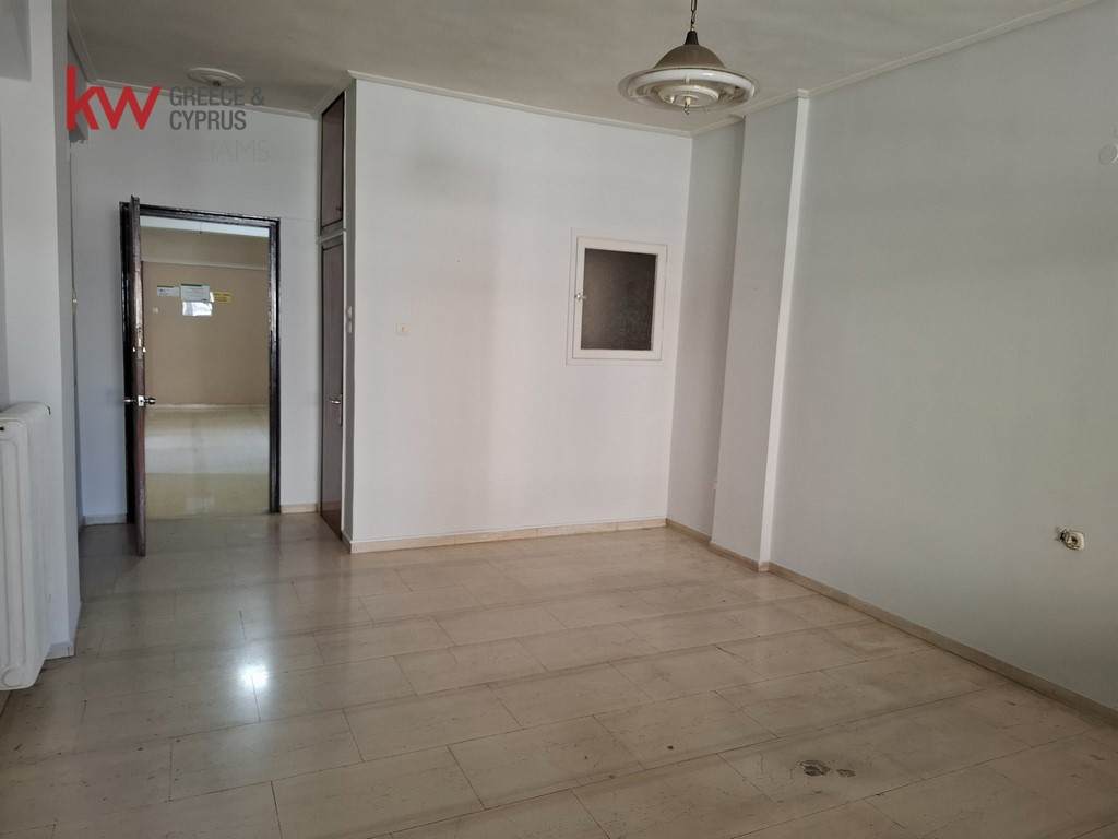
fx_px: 743
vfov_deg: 58.9
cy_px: 420
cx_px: 559
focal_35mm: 23
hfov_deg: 73.9
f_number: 1.8
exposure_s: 1/60
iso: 250
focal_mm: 5.54
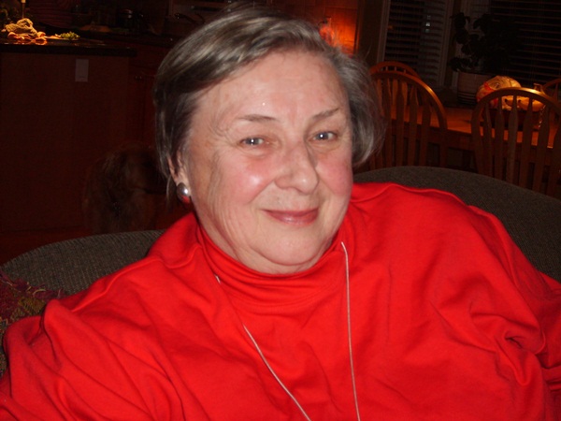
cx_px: 280
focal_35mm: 52
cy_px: 210
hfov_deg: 36.8
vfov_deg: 28.0
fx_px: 843
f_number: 3.3
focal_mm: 8.7
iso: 100
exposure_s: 1/45
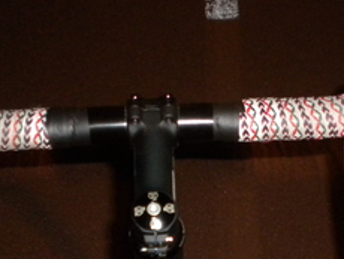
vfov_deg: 19.2
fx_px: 756
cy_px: 218
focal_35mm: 76
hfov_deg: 25.5
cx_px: 223
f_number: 3.1
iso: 400
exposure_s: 1/4
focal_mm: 6.3
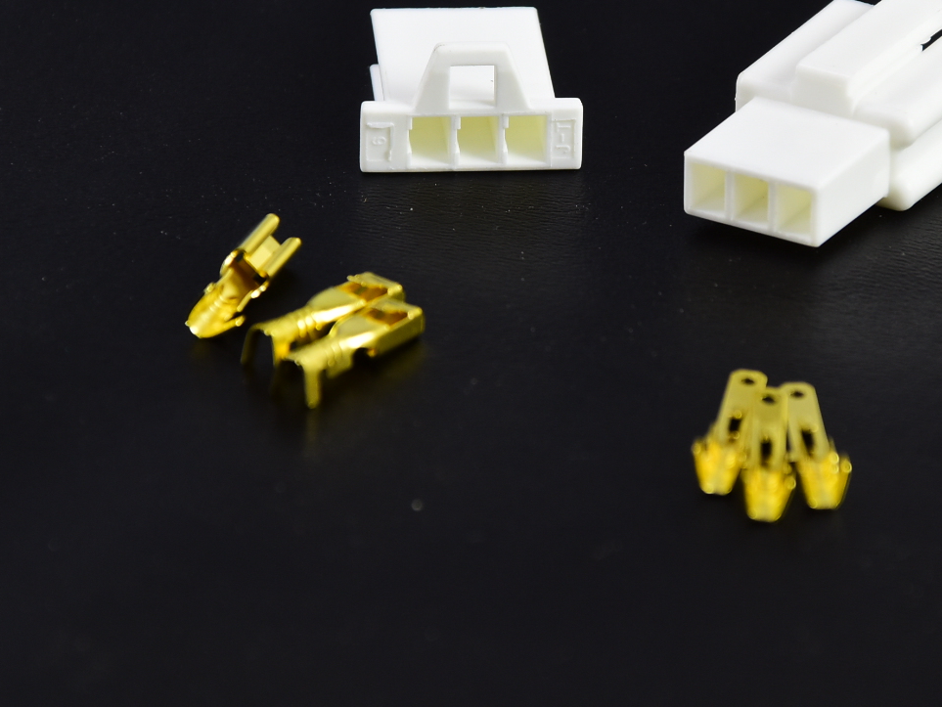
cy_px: 242
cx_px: 566
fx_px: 13203
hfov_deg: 4.1
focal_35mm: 485
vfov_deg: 3.1
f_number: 8
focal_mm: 200
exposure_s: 1/3
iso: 250
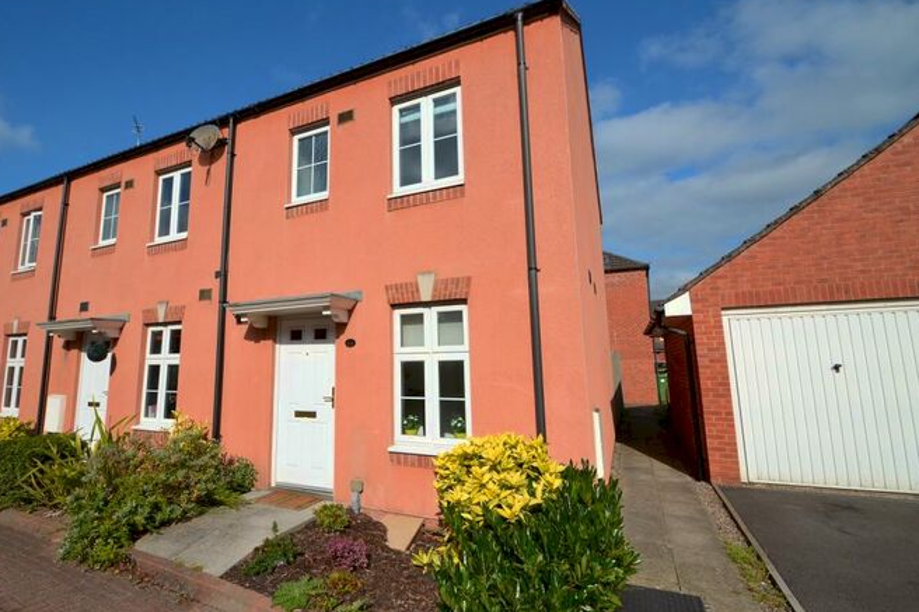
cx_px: 431
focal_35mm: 16
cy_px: 290
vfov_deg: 73.7
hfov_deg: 96.6
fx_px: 408
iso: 100
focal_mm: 10
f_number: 9
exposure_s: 1/320
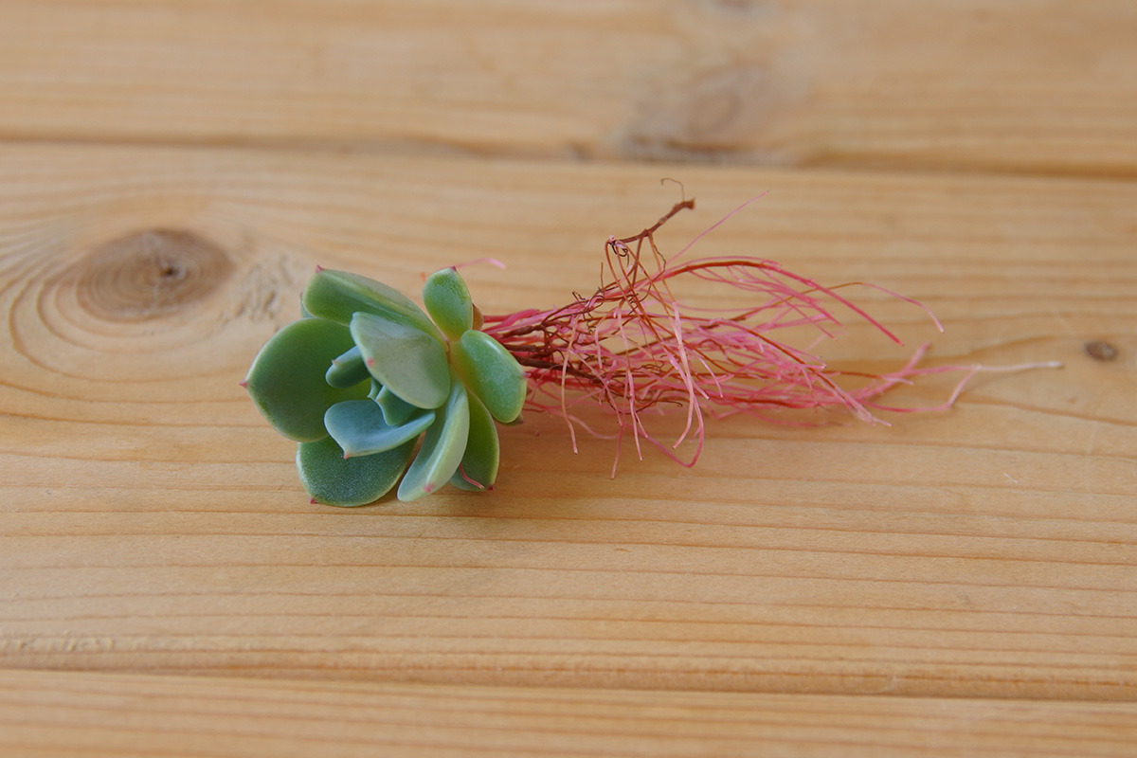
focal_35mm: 90
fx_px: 2842
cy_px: 379
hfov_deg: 22.6
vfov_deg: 15.2
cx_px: 568
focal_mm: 60
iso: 100
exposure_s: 1/5
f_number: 6.3
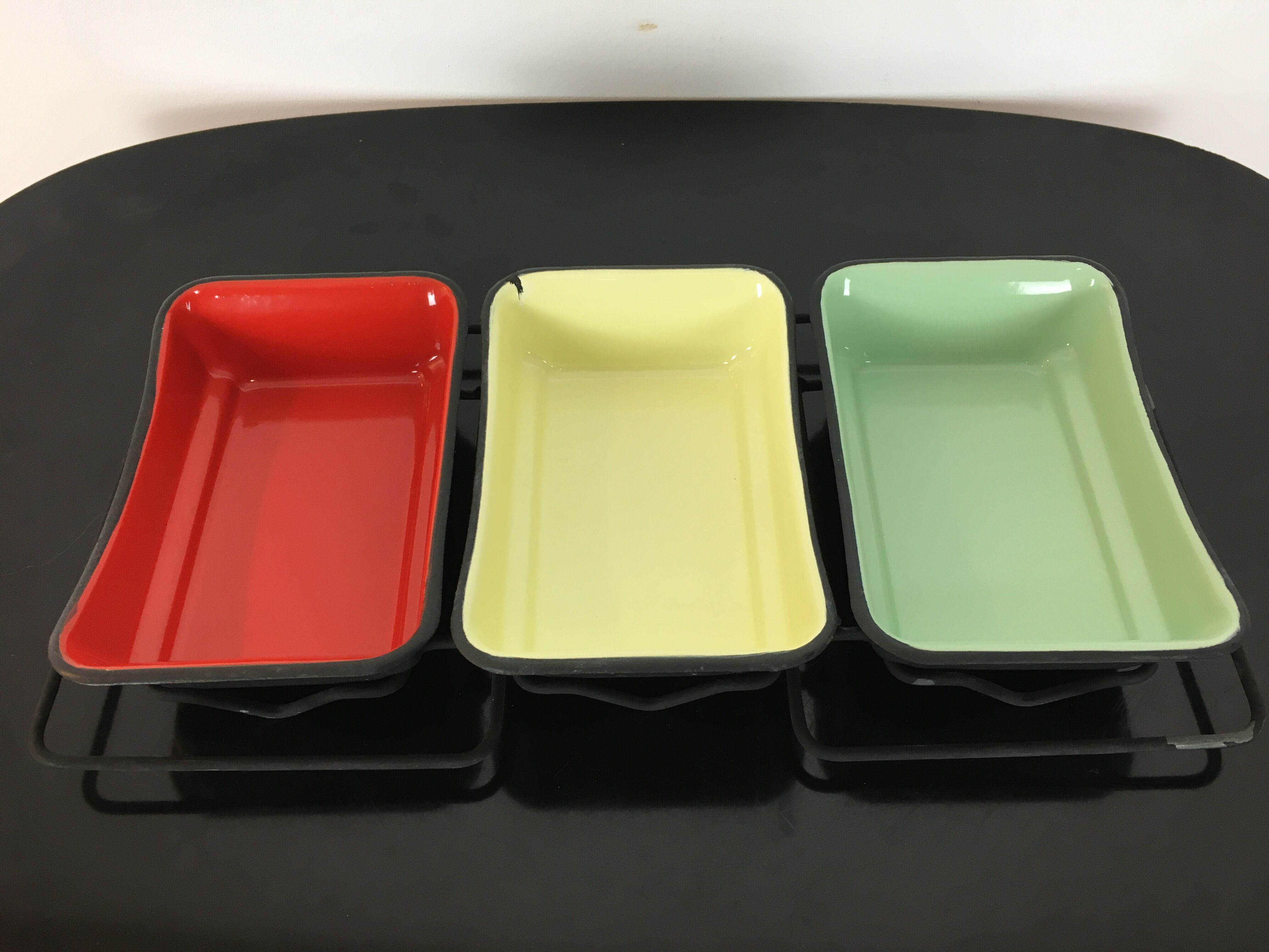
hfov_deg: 61.7
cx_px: 634
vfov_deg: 48.2
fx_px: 1063
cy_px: 476
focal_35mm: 29
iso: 64
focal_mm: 4.15
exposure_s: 1/33
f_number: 2.2
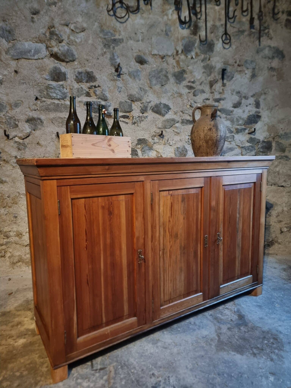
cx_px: 146
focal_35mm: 24
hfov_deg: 56.8
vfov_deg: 71.6
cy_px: 194
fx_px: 269
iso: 800
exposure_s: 1/25
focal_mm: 6.7
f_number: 1.8
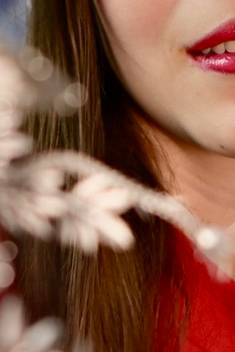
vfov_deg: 6.9
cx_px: 215
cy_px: 316
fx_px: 2925
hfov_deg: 4.6
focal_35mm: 299
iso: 64
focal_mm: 50
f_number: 2.5
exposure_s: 1/100
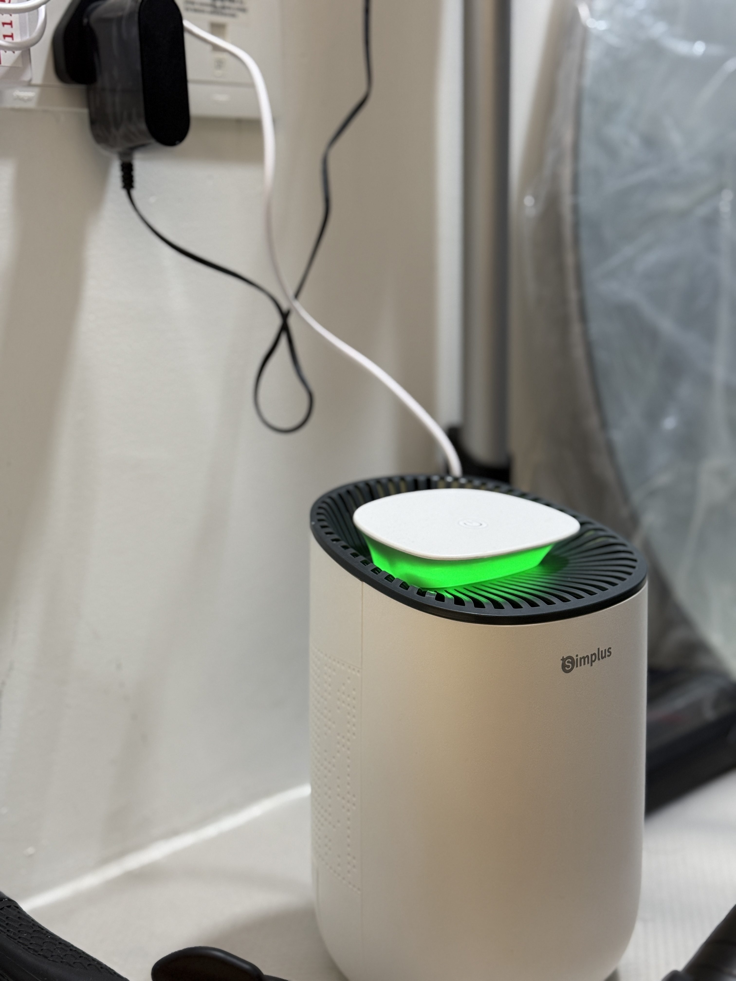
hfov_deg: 30.3
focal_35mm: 48
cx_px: 368
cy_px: 490
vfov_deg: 39.7
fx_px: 1361
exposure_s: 1/50
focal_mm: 6.76
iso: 200
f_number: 1.78
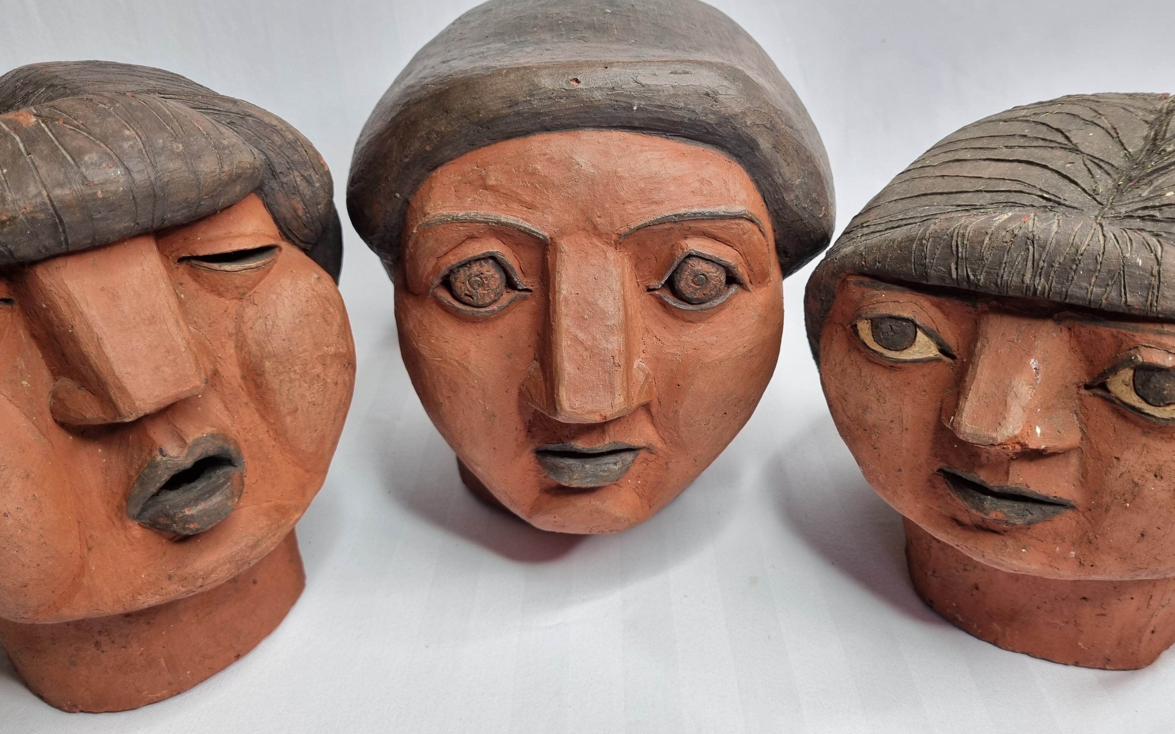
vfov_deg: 44.5
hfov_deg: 66.5
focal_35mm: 28
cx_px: 591
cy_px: 352
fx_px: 897
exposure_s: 1/100
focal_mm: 5.4
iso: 100
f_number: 1.8
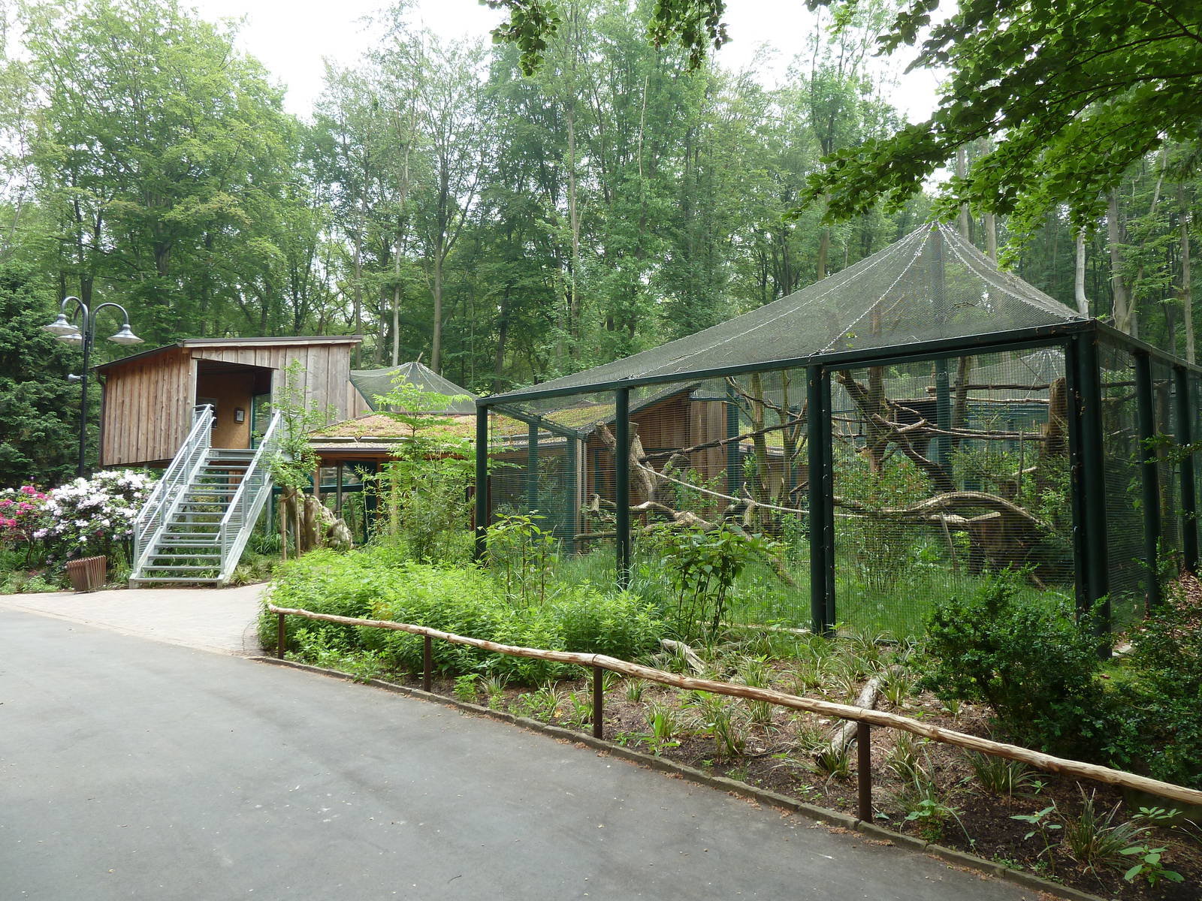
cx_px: 601
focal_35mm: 25
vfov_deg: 54.9
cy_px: 450
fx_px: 868
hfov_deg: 69.4
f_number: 3.3
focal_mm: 4.1
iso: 80
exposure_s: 1/100
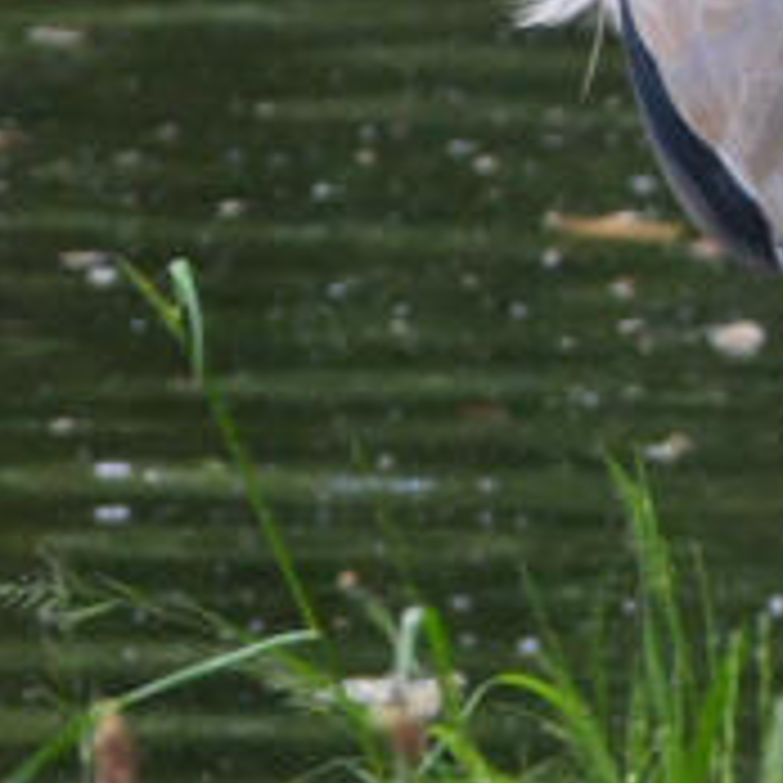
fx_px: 26717
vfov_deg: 1.7
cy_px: -585
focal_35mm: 1044
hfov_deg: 1.7
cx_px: 680
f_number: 11
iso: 3200
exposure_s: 1/320
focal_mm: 190
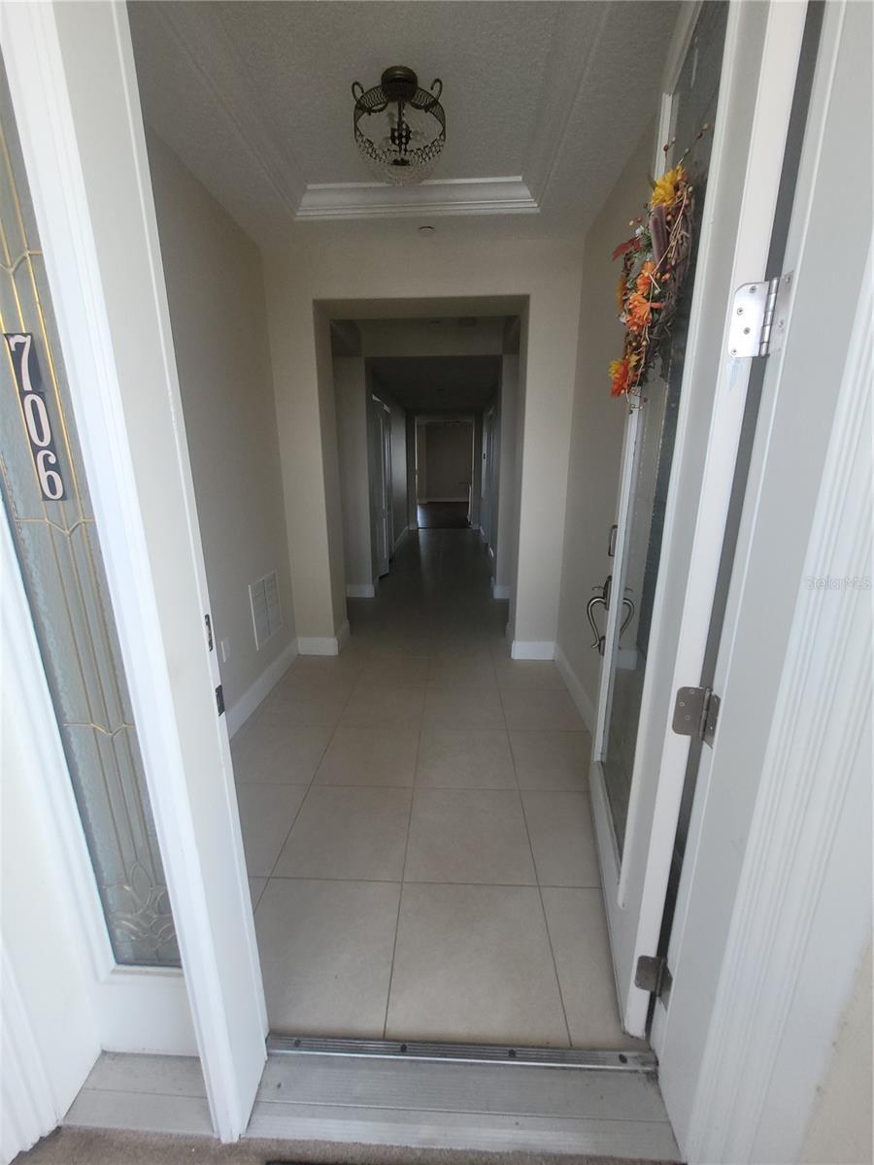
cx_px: 437
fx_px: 438
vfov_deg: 106.2
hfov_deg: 89.9
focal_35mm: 13
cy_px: 582
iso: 64
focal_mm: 1.74
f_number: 2.2
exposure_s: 1/120
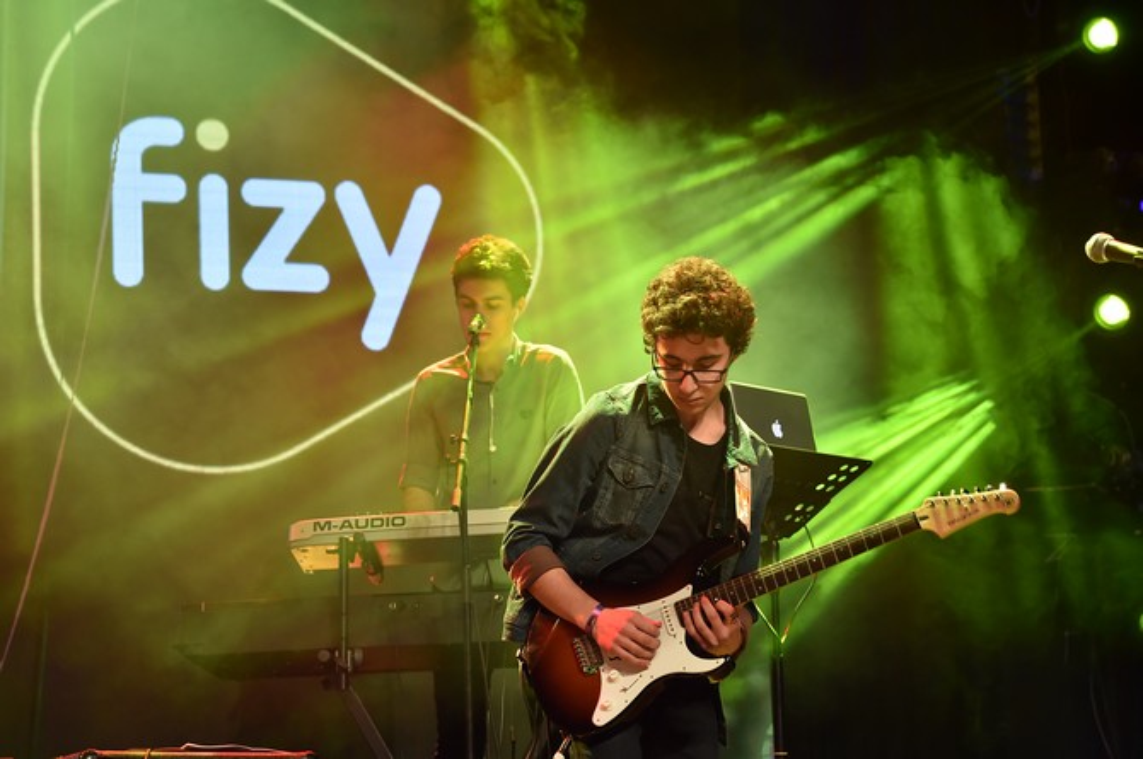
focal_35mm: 116
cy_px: 380
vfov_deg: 11.8
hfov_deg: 17.7
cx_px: 572
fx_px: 3678
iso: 1250
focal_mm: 116
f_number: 7.1
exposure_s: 1/160
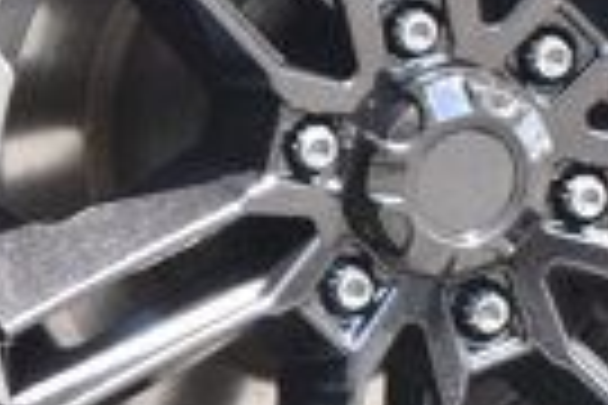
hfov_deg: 3.5
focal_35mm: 583
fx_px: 9845
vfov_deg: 2.4
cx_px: 468
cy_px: 142
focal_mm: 82
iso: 450
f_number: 4.8
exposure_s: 1/250
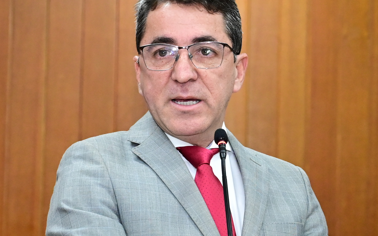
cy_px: 189
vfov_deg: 7.1
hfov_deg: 11.3
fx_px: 1905
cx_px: 173
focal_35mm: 185
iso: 4000
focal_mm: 62
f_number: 4
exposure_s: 1/125
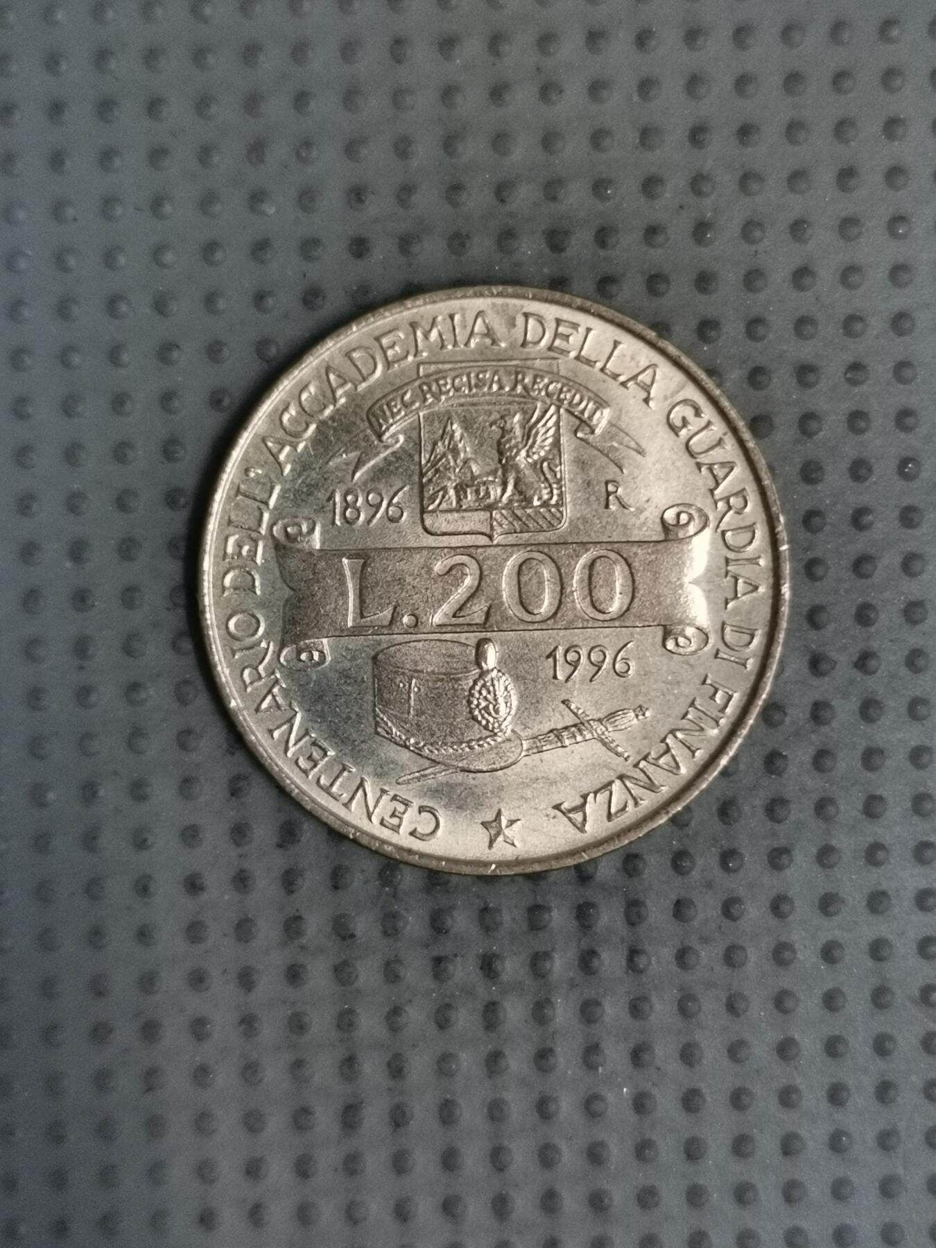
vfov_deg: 36.8
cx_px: 468
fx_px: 1875
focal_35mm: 52
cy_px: 624
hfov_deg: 28.0
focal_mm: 4.75
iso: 320
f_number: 1.8
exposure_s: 1/30
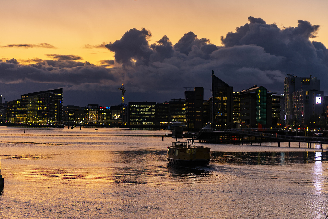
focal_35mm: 105
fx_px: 957
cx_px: 164
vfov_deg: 13.0
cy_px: 110
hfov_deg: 19.5
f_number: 5
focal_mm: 70
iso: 125
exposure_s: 1/5
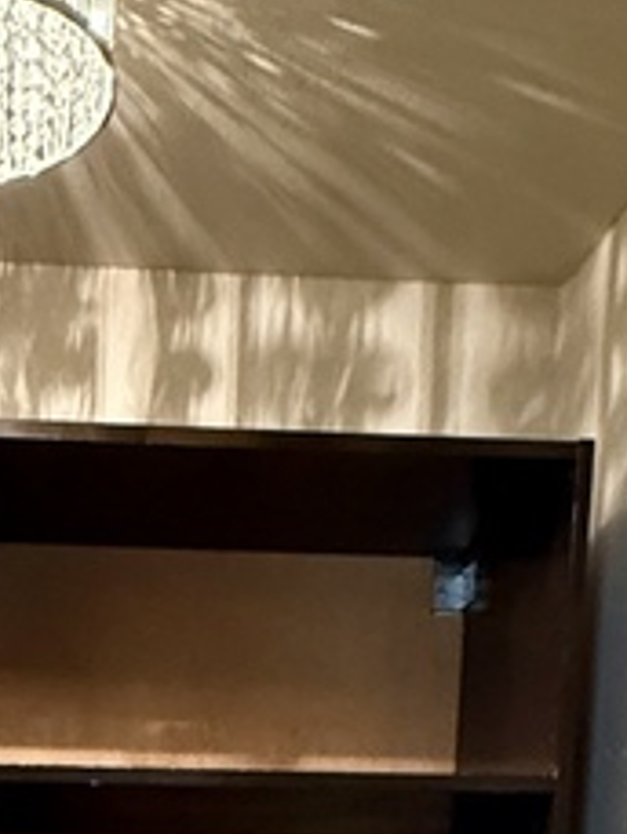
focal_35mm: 66
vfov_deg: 20.7
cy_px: 1490
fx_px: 1592
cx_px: -36
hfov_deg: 21.3
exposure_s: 1/60
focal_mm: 2.22
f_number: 2.2
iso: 1000
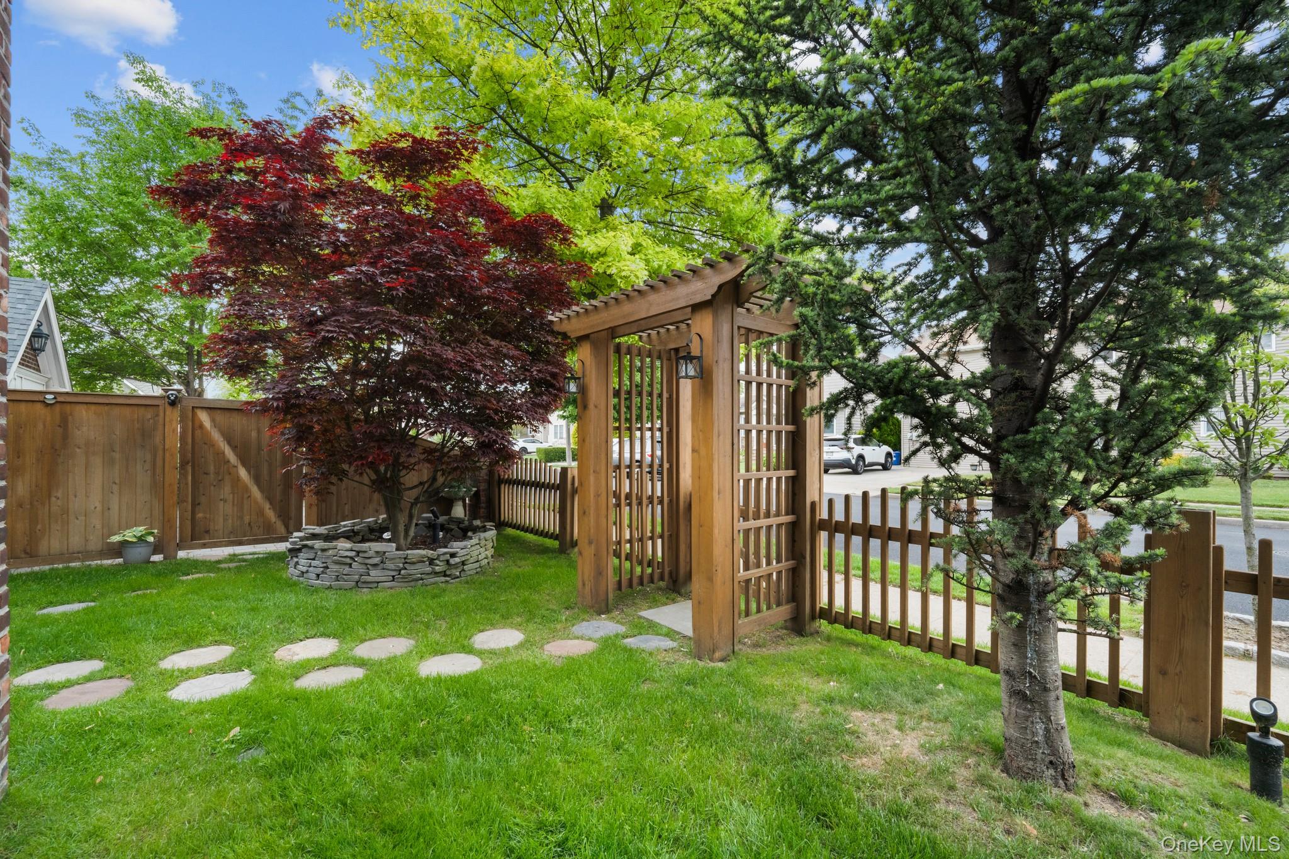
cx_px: 644
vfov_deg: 81.2
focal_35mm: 14
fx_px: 501
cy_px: 430
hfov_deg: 104.3
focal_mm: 14
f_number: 10
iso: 2000
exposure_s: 1/60
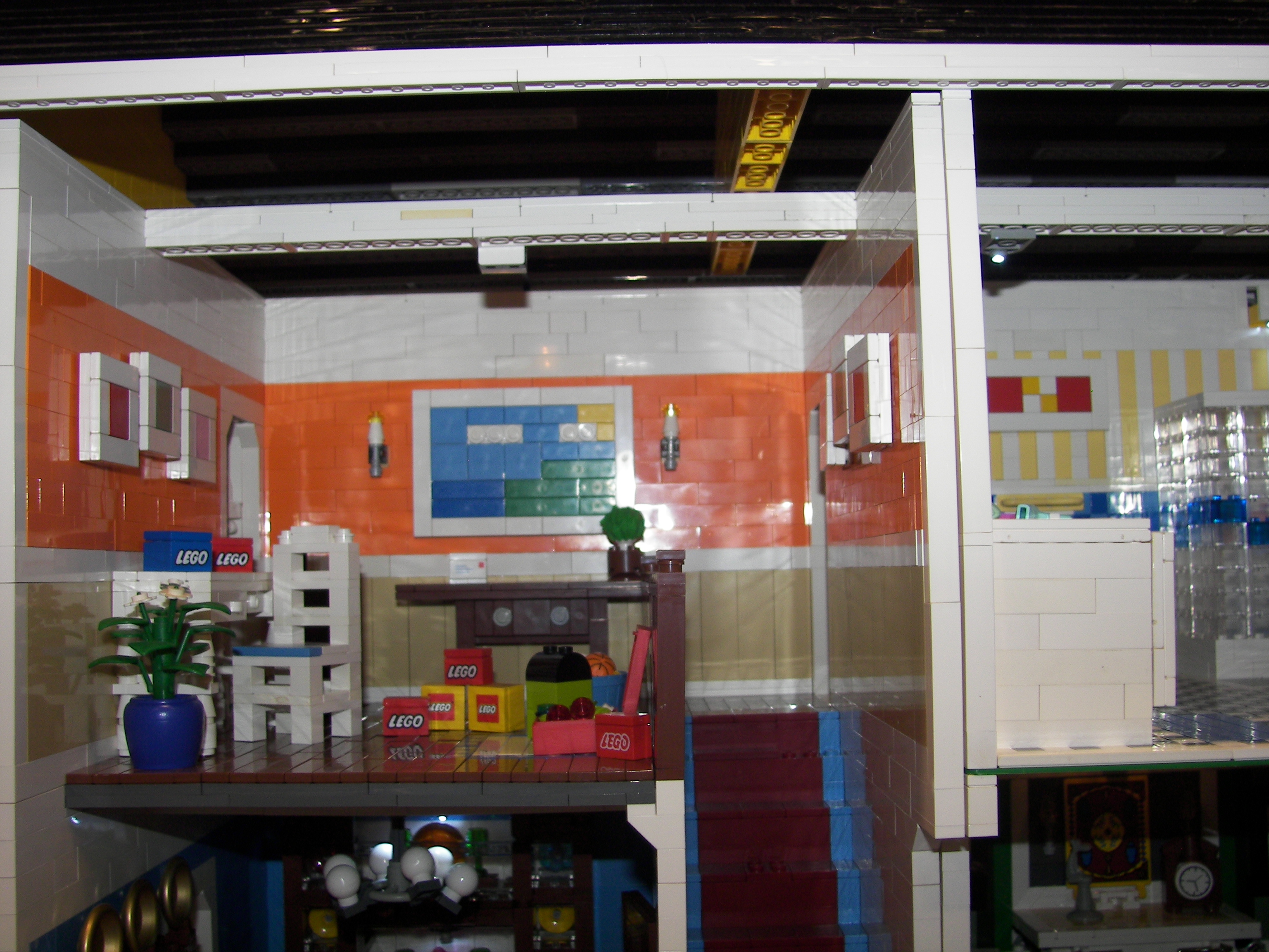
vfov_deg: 39.7
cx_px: 634
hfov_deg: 51.4
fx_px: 1320
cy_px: 476
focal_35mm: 36
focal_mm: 6
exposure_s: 1/30
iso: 64
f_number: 2.8
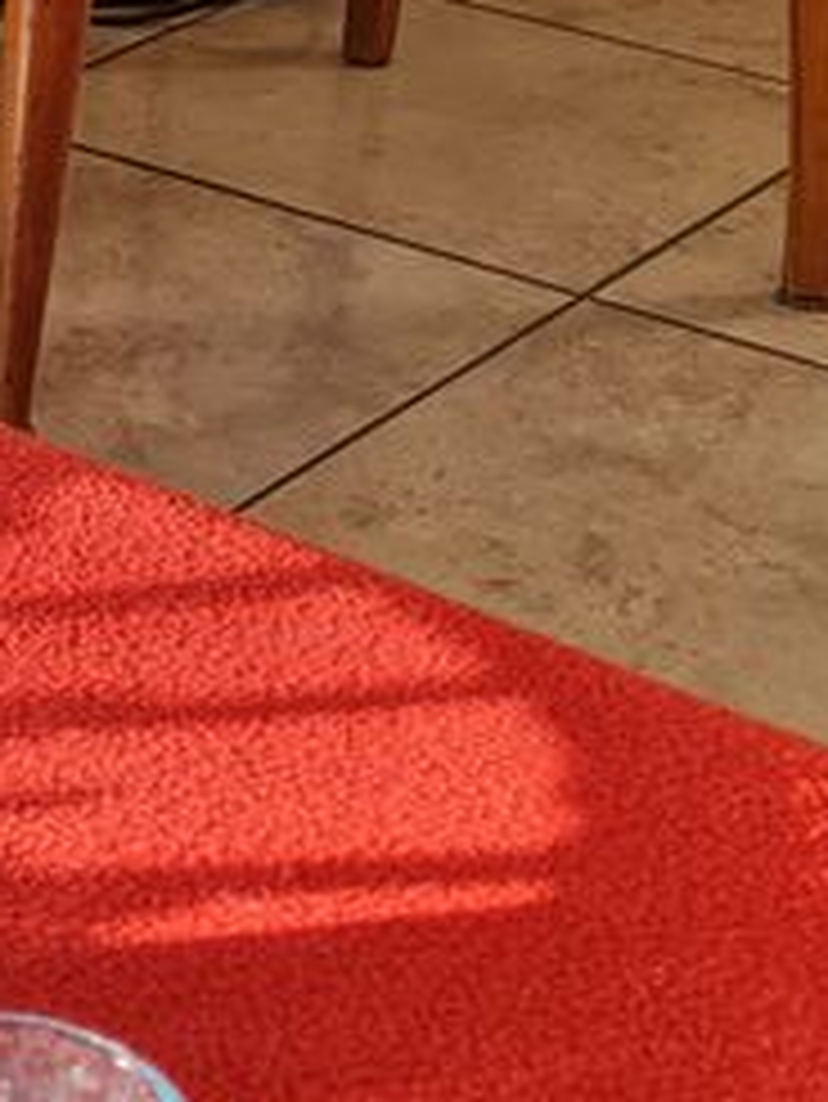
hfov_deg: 13.1
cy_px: 364
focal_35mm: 106
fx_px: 3378
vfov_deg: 18.5
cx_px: -495
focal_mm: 5.4
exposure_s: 1/100
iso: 100
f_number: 1.8
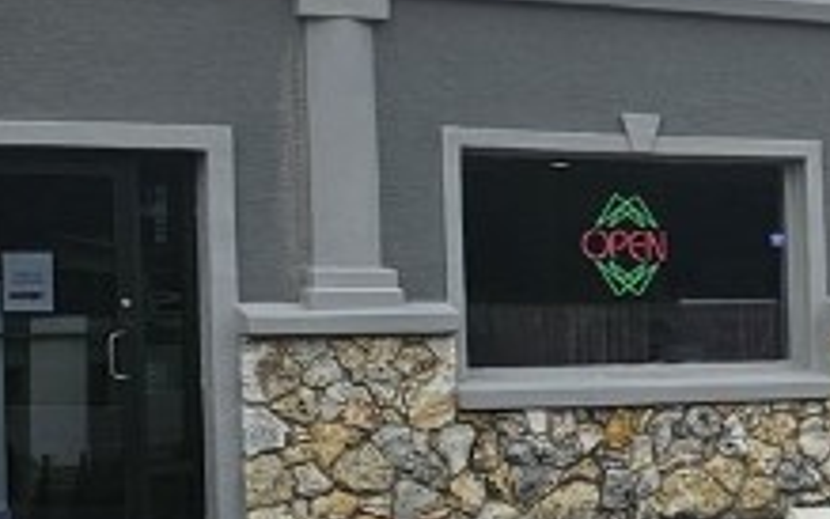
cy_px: 424
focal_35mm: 114
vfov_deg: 11.4
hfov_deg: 16.4
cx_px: 1308
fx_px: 2579
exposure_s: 1/1027
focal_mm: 6.3
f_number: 1.7
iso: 20
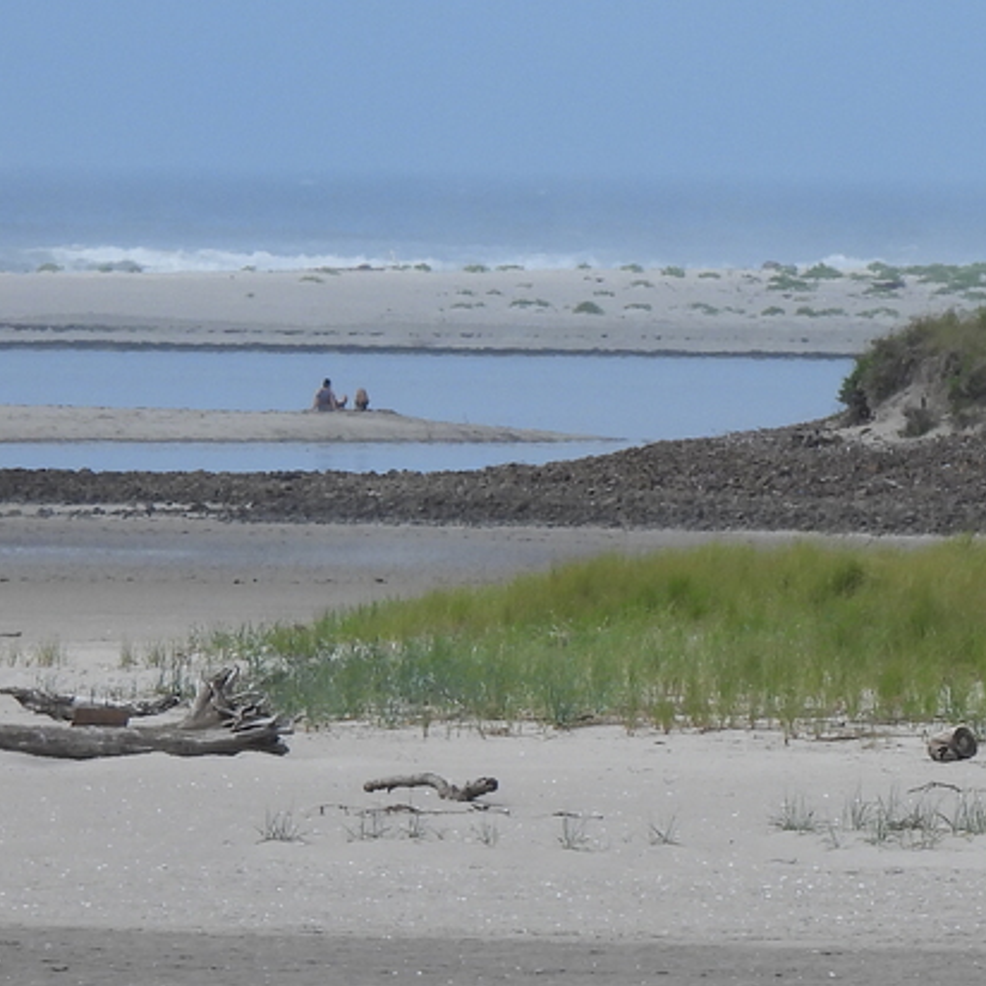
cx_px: 1309
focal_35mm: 879
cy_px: 596
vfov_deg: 2.0
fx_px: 28327
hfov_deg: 2.0
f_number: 5
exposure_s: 1/1000
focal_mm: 57.1
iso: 100
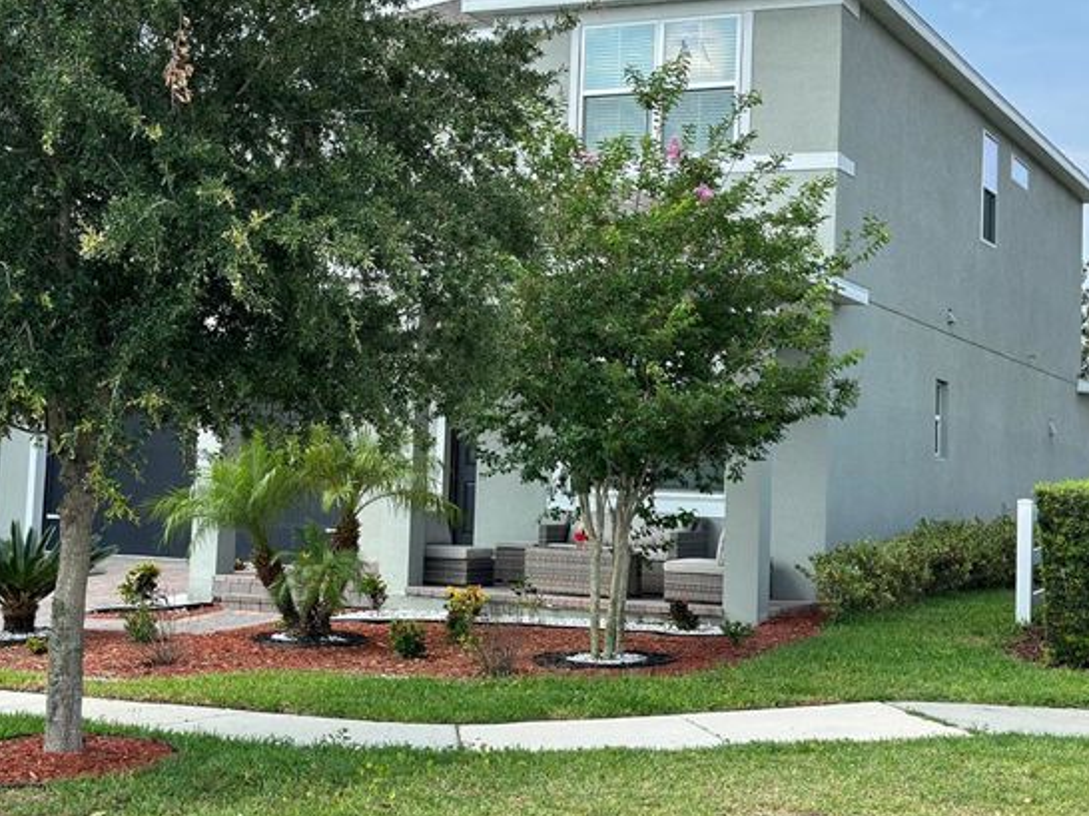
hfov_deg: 31.2
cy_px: 301
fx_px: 1950
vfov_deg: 23.6
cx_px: 460
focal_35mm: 62
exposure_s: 1/1815
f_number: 1.78
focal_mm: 6.86
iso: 80
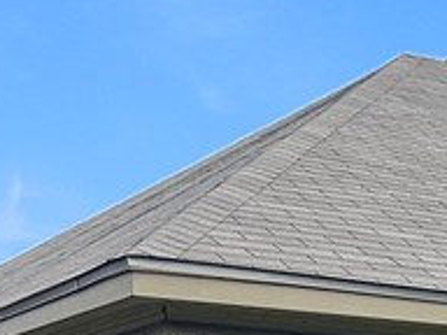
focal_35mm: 139
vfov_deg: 9.8
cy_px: 719
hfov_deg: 13.5
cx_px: 638
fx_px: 1795
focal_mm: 5.7
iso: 50
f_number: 1.5
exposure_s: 1/3077
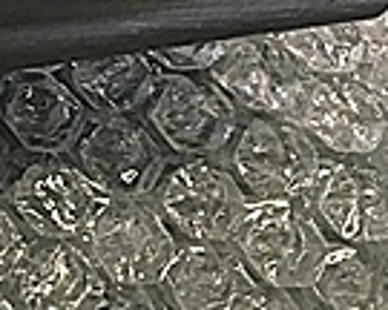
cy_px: -112
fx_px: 1539
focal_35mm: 134
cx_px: -267
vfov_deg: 11.2
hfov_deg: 13.2
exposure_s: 1/30
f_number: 2.2
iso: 32
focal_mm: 4.15
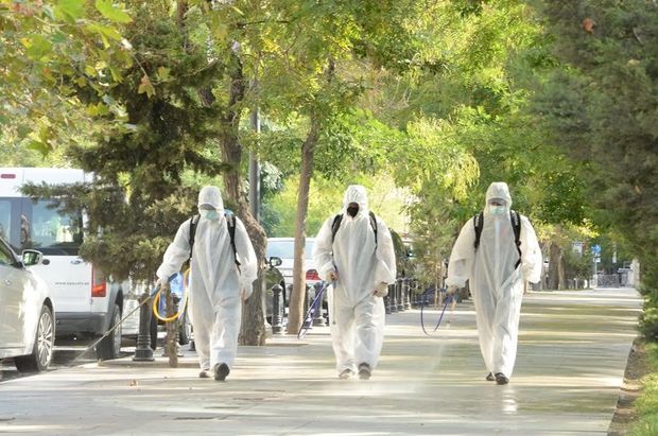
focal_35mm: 158
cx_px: 329
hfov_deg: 13.1
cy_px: 218
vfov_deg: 8.7
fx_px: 2874
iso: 500
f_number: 9
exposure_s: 1/80
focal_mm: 105
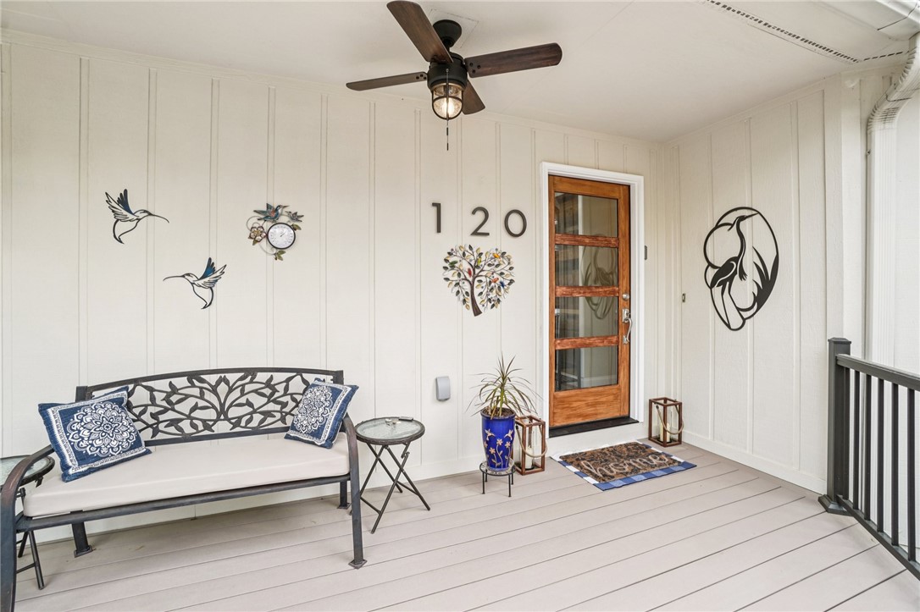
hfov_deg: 100.4
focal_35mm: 15
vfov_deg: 77.3
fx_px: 383
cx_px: 460
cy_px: 306
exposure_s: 1/30
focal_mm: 10
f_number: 8
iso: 100
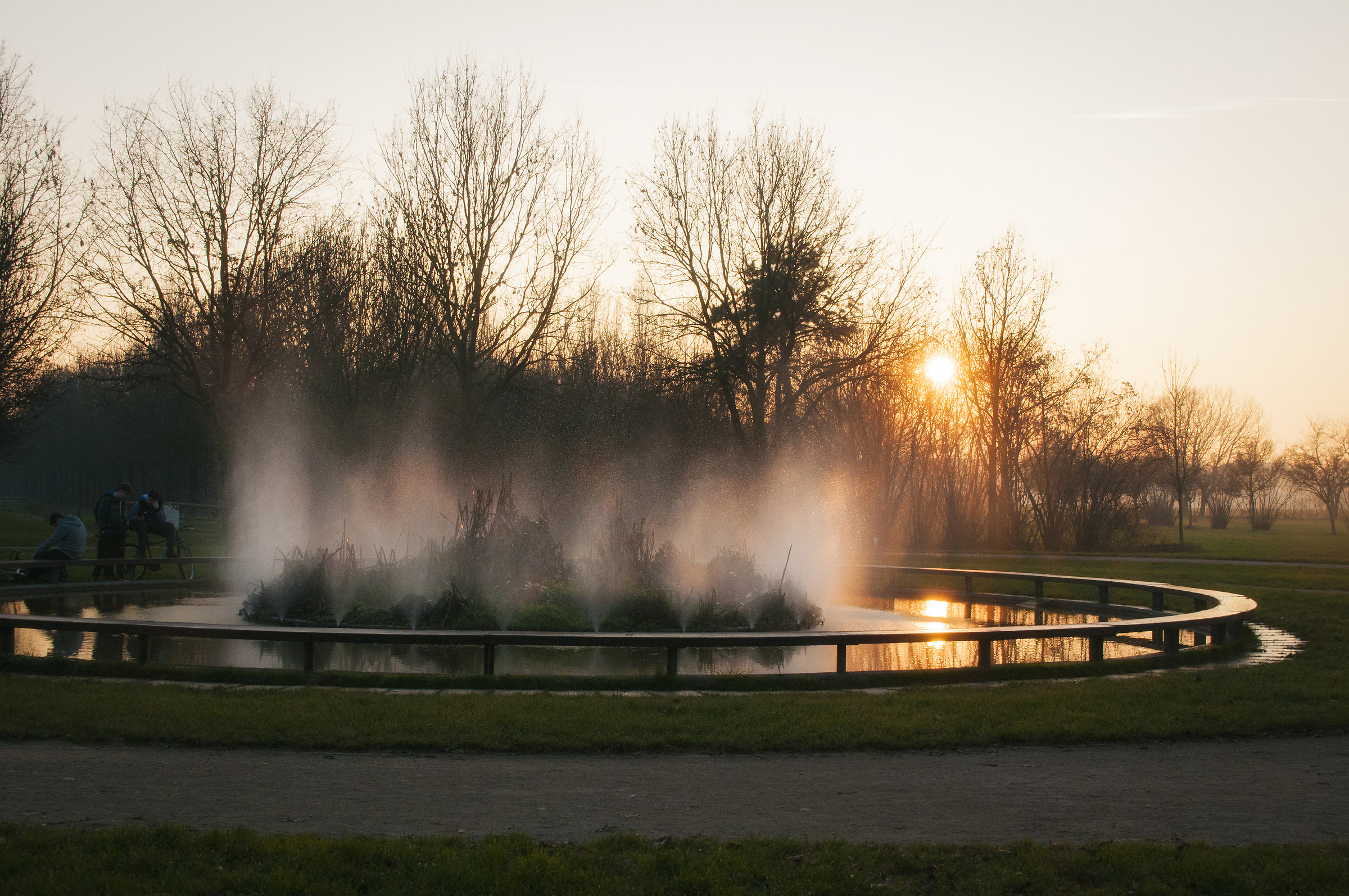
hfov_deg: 41.2
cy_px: 448
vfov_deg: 28.0
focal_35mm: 48
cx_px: 674
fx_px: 1796
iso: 320
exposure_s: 1/320
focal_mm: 32
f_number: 9
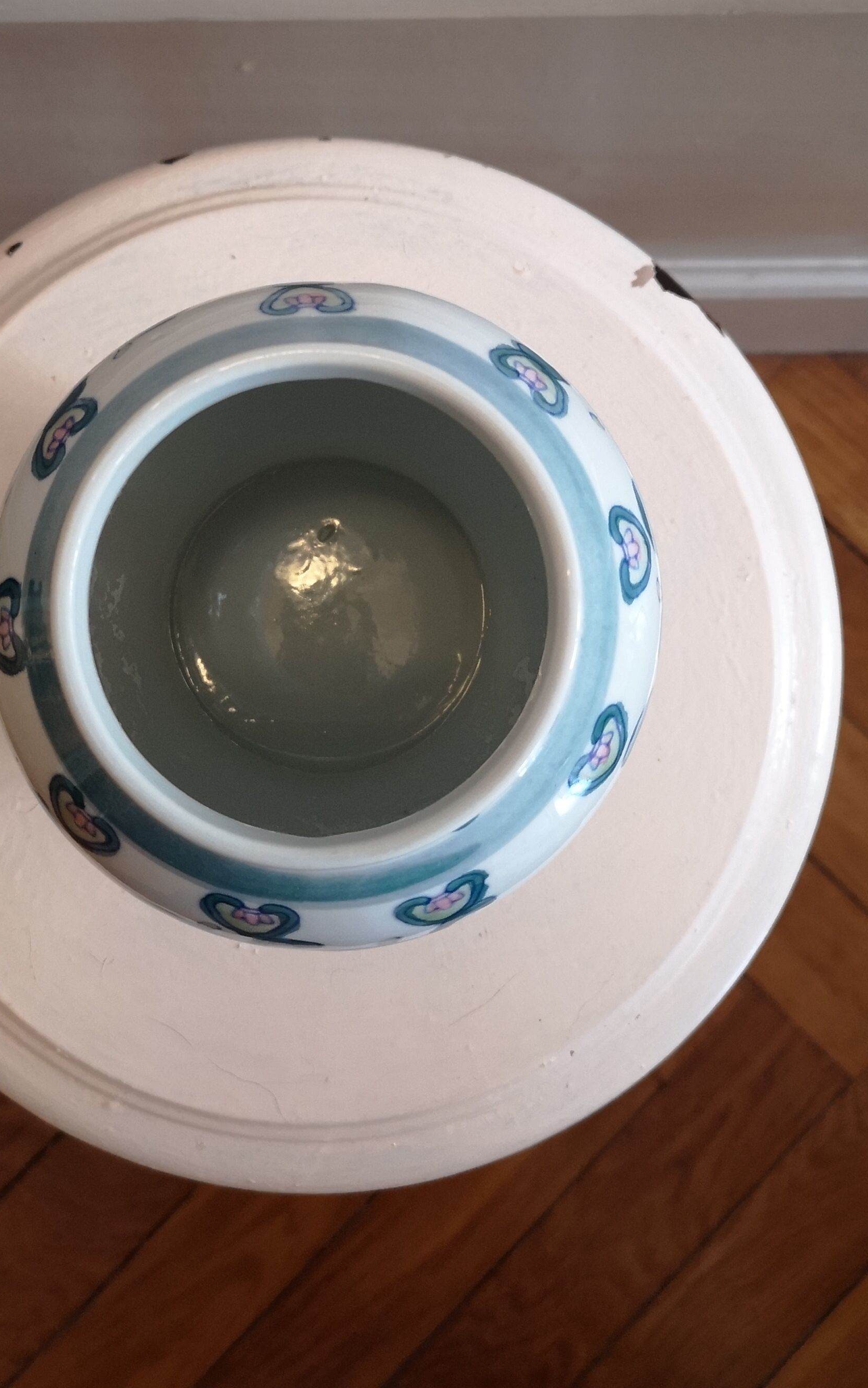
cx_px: 363
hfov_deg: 32.7
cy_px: 506
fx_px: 1476
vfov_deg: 49.8
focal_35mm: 39
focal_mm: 3.95
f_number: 1.8
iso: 320
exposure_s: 1/24
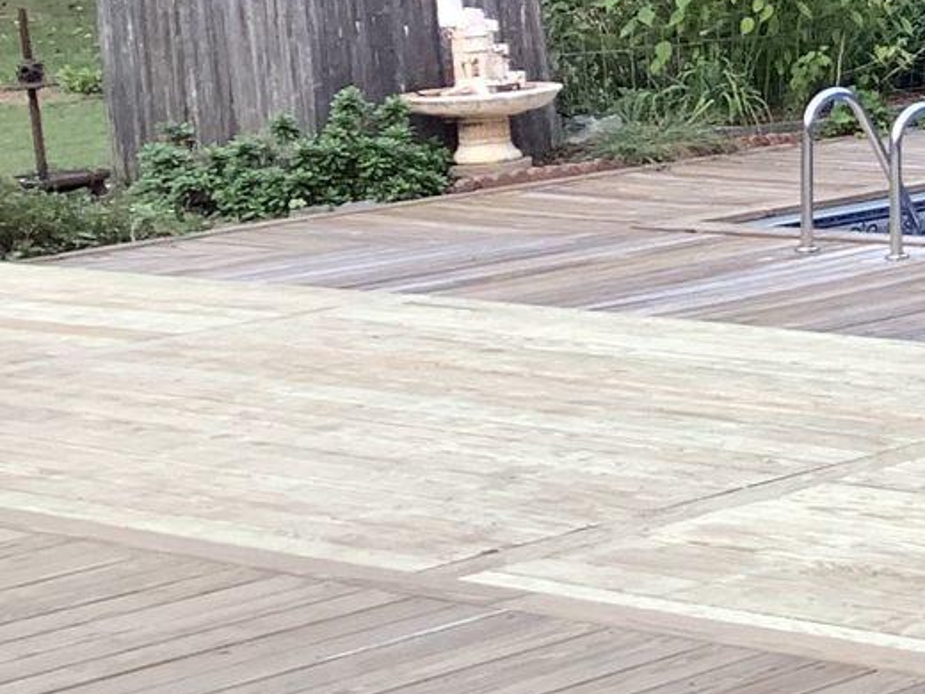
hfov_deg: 14.5
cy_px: 149
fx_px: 3260
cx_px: 1594
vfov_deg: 12.1
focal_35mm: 122
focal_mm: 3.3
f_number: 2.4
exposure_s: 1/120
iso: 25
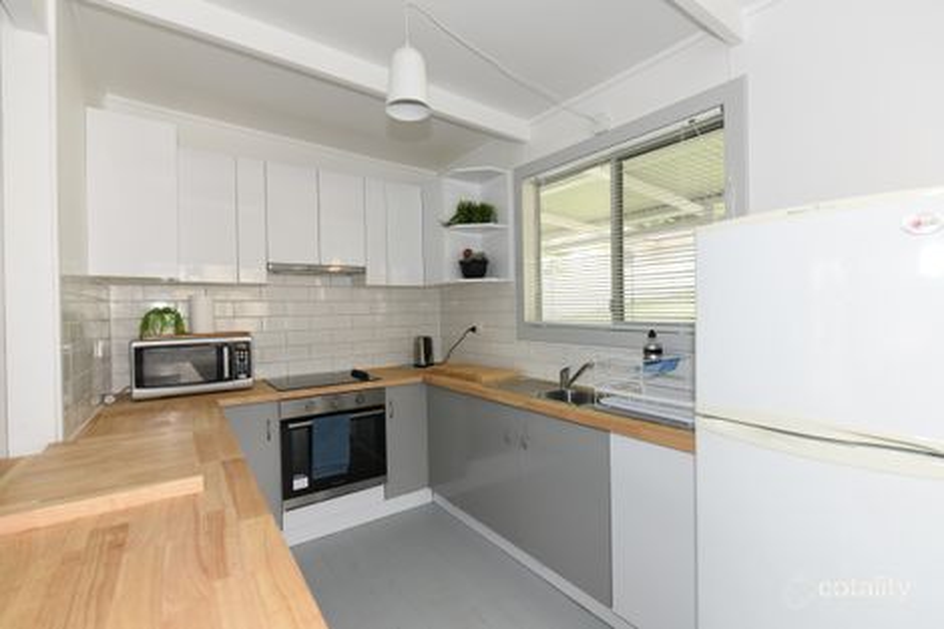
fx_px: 419
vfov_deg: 73.7
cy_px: 314
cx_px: 472
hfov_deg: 96.8
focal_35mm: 16
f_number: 5.6
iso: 320
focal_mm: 16
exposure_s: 1/125
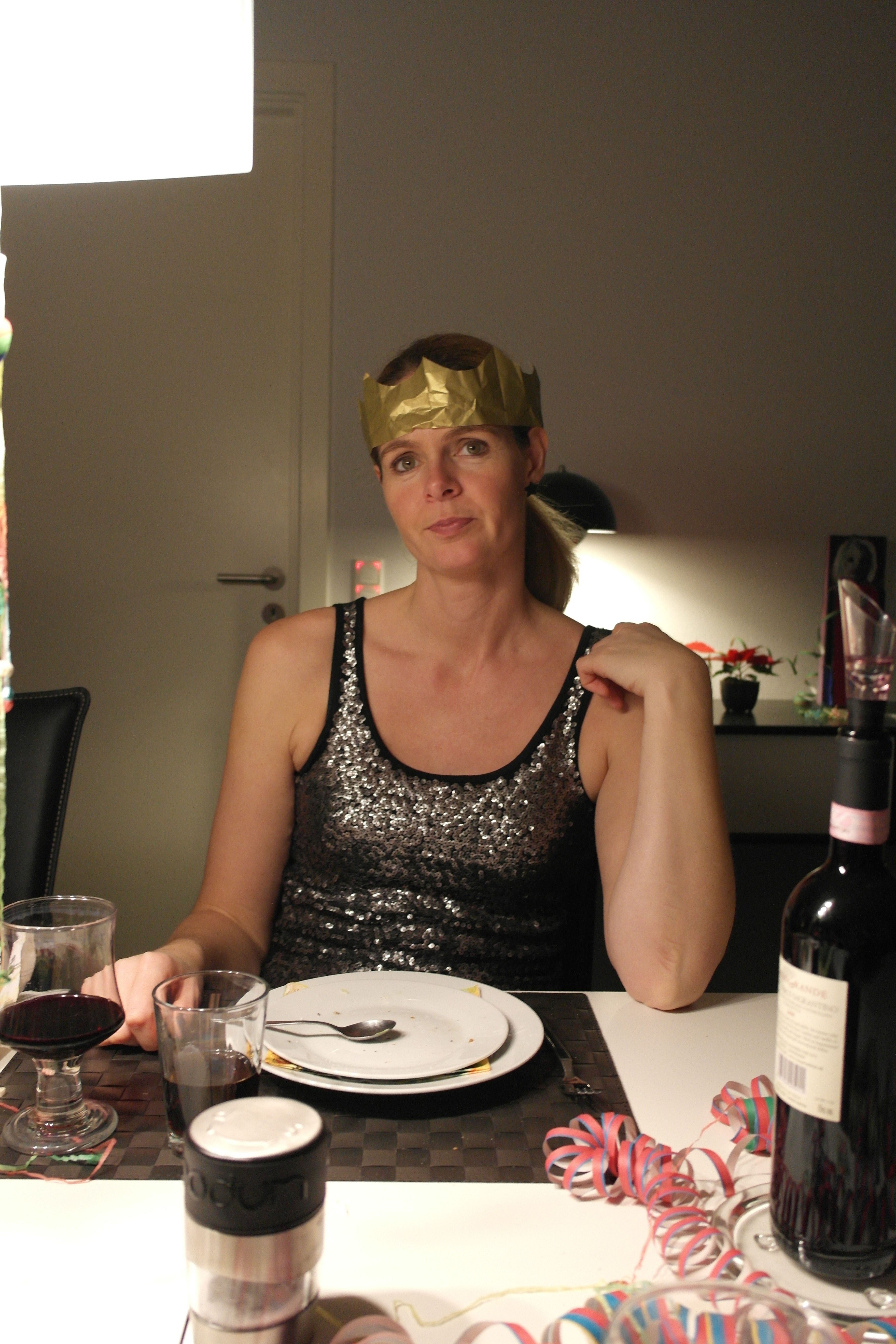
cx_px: 448
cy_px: 672
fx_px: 1232
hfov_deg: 40.0
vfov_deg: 57.2
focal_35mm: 33
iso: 800
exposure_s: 1/20
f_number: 3.5
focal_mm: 22
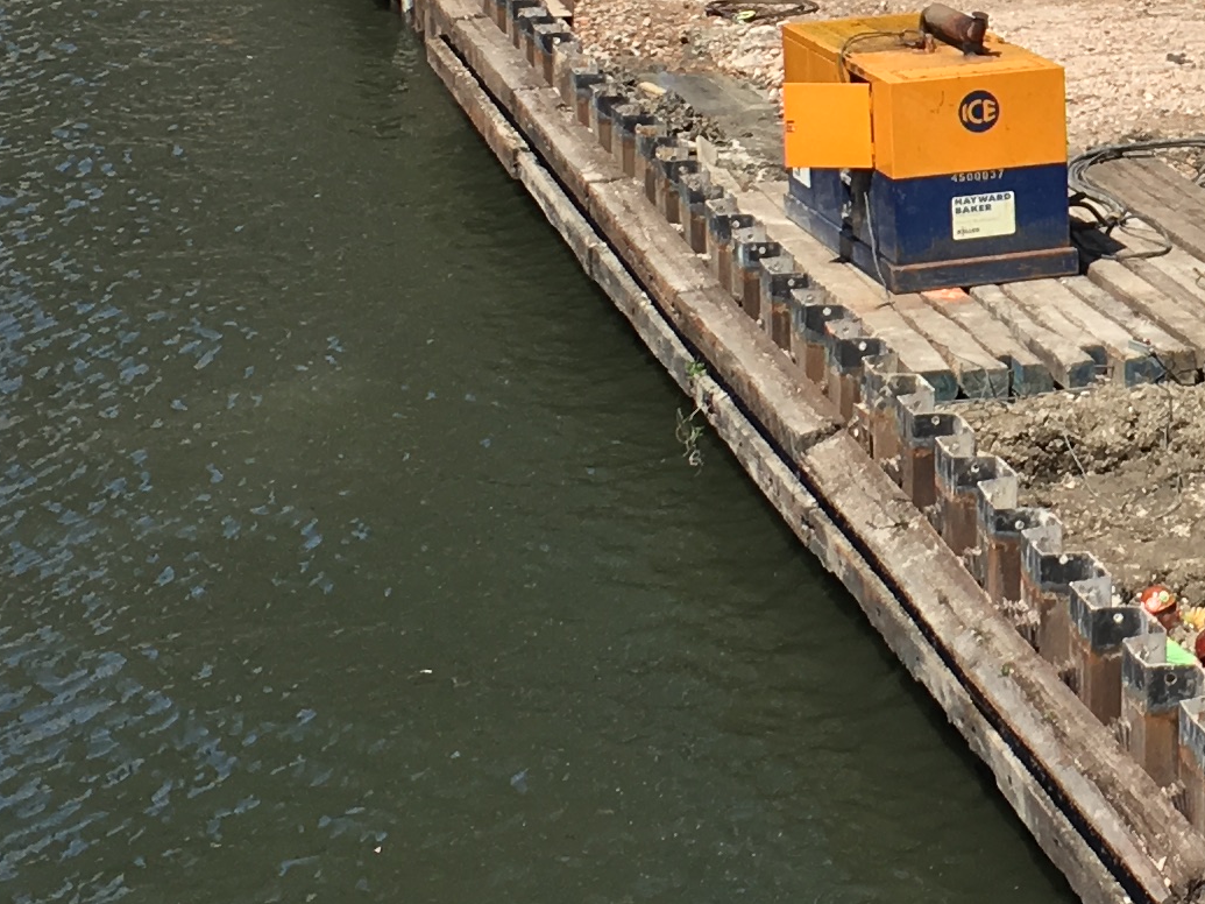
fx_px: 3933
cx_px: 1277
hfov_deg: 16.9
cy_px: 77
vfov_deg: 13.0
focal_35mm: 113
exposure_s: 1/1425
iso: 25
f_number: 2.2
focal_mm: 4.15
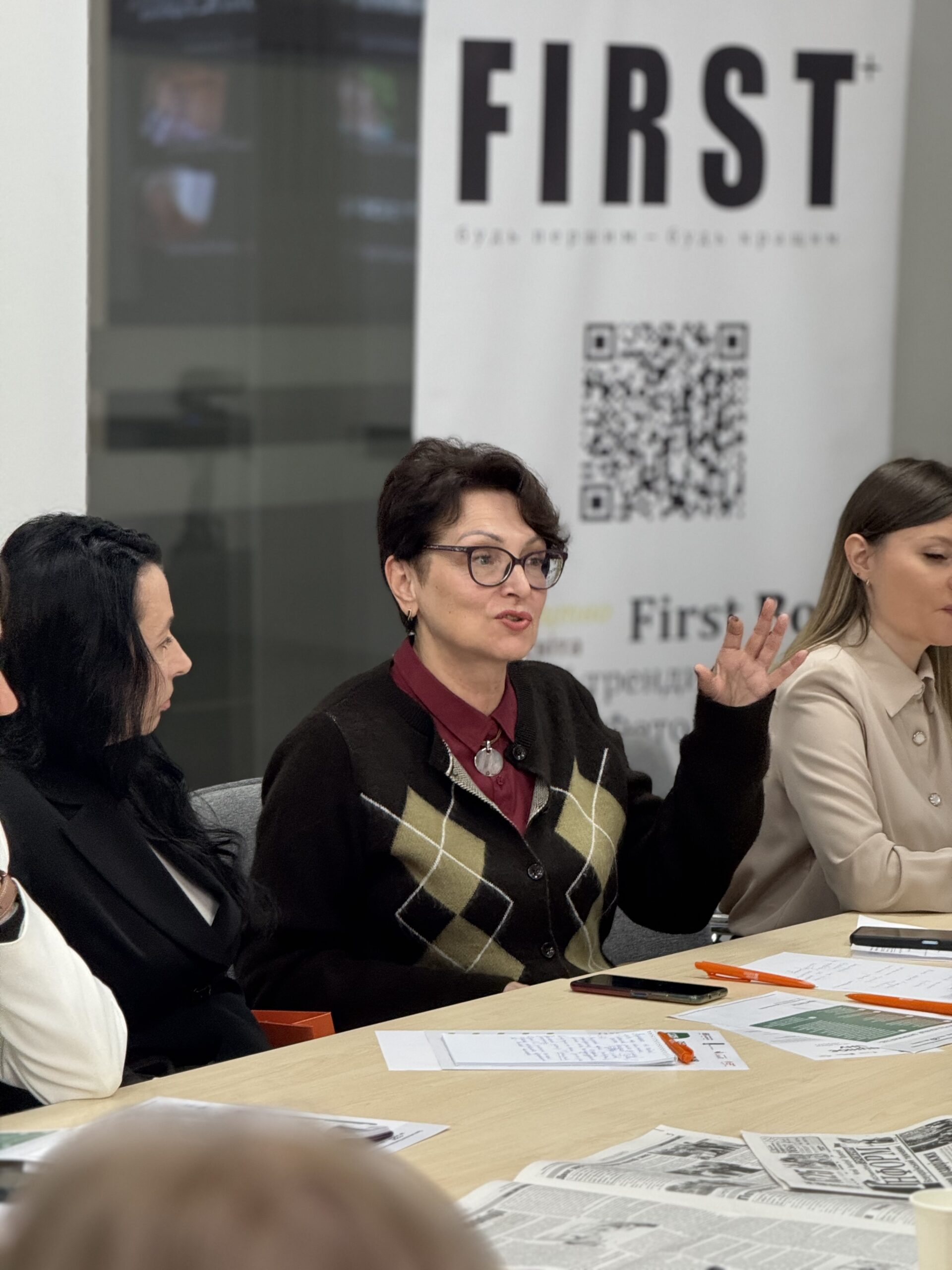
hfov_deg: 12.3
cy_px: 635
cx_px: 476
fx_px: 4400
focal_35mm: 120
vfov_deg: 16.4
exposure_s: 1/65
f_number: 2.8
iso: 250
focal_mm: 15.66
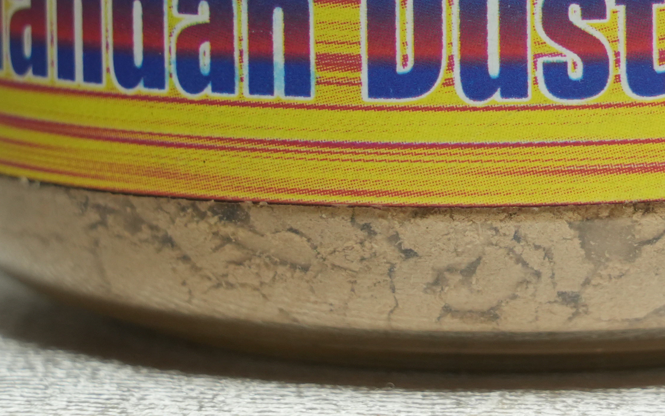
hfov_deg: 6.3
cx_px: 487
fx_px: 6071
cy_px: -13
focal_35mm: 335
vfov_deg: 3.9
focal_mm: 105
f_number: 9
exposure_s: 1/125
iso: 1000
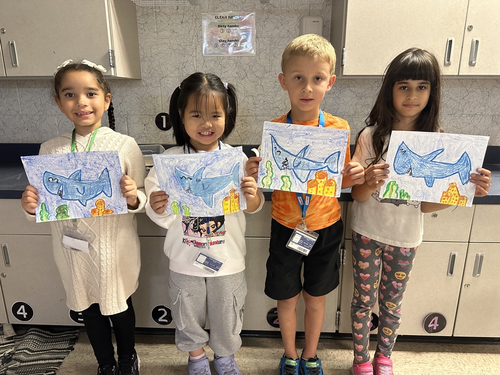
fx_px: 347
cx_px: 250
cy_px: 188
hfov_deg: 71.6
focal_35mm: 24
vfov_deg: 56.8
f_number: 1.78
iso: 500
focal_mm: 6.86
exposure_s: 1/60
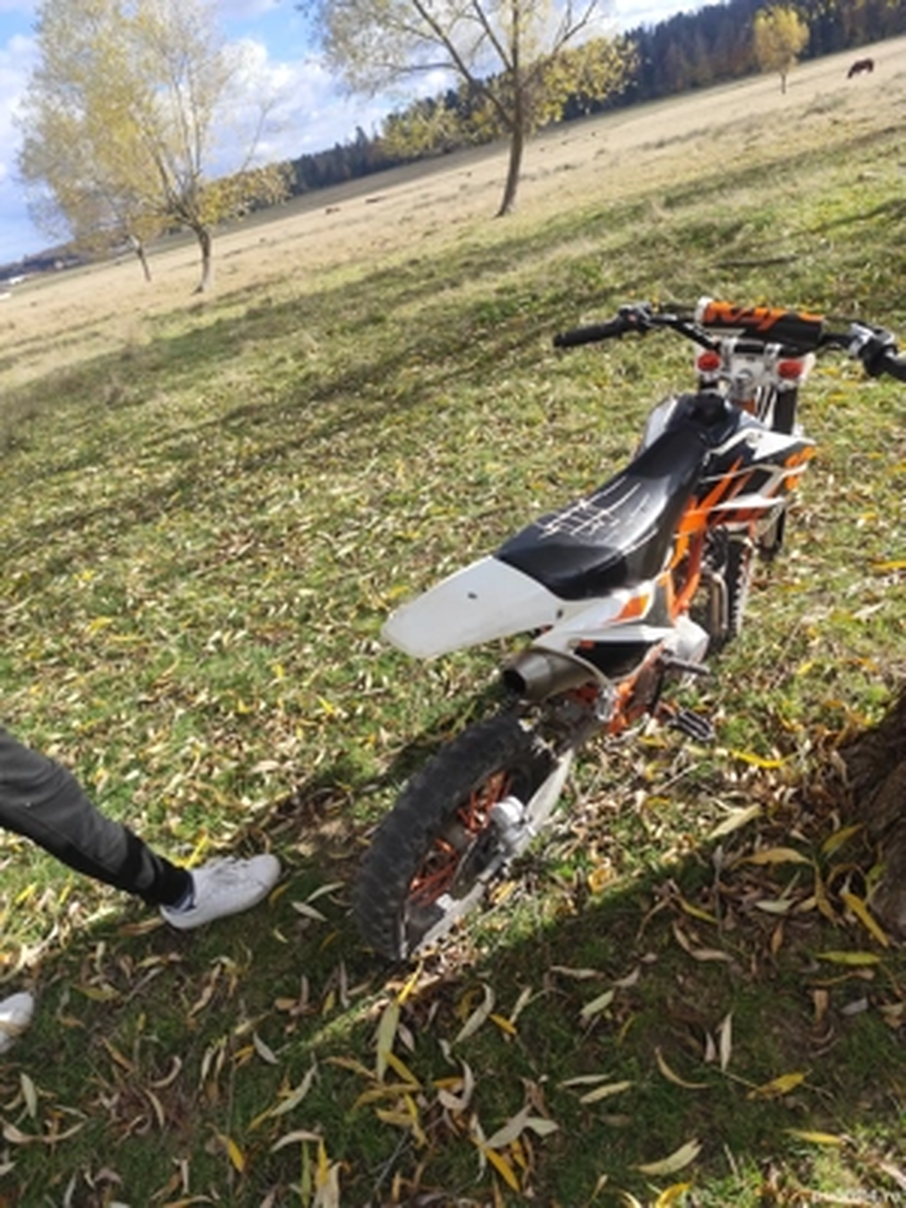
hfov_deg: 58.9
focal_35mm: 23
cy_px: 604
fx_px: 803
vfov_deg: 73.9
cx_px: 453
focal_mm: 6.19
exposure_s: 1/659
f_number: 1.65
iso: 50
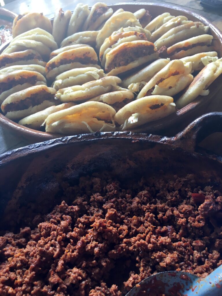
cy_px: 148
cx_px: 111
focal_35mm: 29
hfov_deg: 48.2
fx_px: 248
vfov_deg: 61.7
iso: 50
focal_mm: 4.15
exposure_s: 1/30
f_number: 2.2
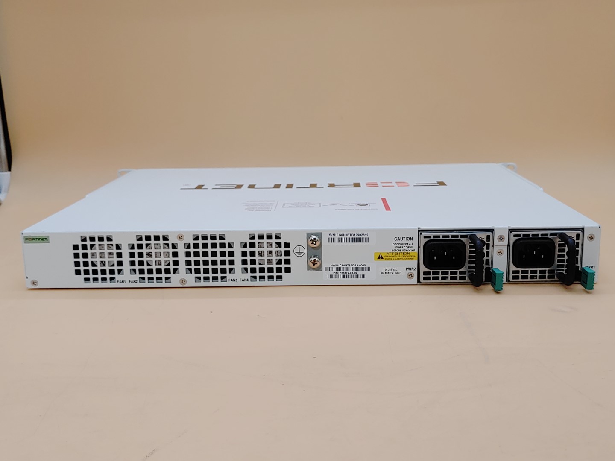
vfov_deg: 36.8
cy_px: 230
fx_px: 693
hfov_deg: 47.9
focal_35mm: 39
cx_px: 308
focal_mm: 4.36
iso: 50
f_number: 1.8
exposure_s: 1/87
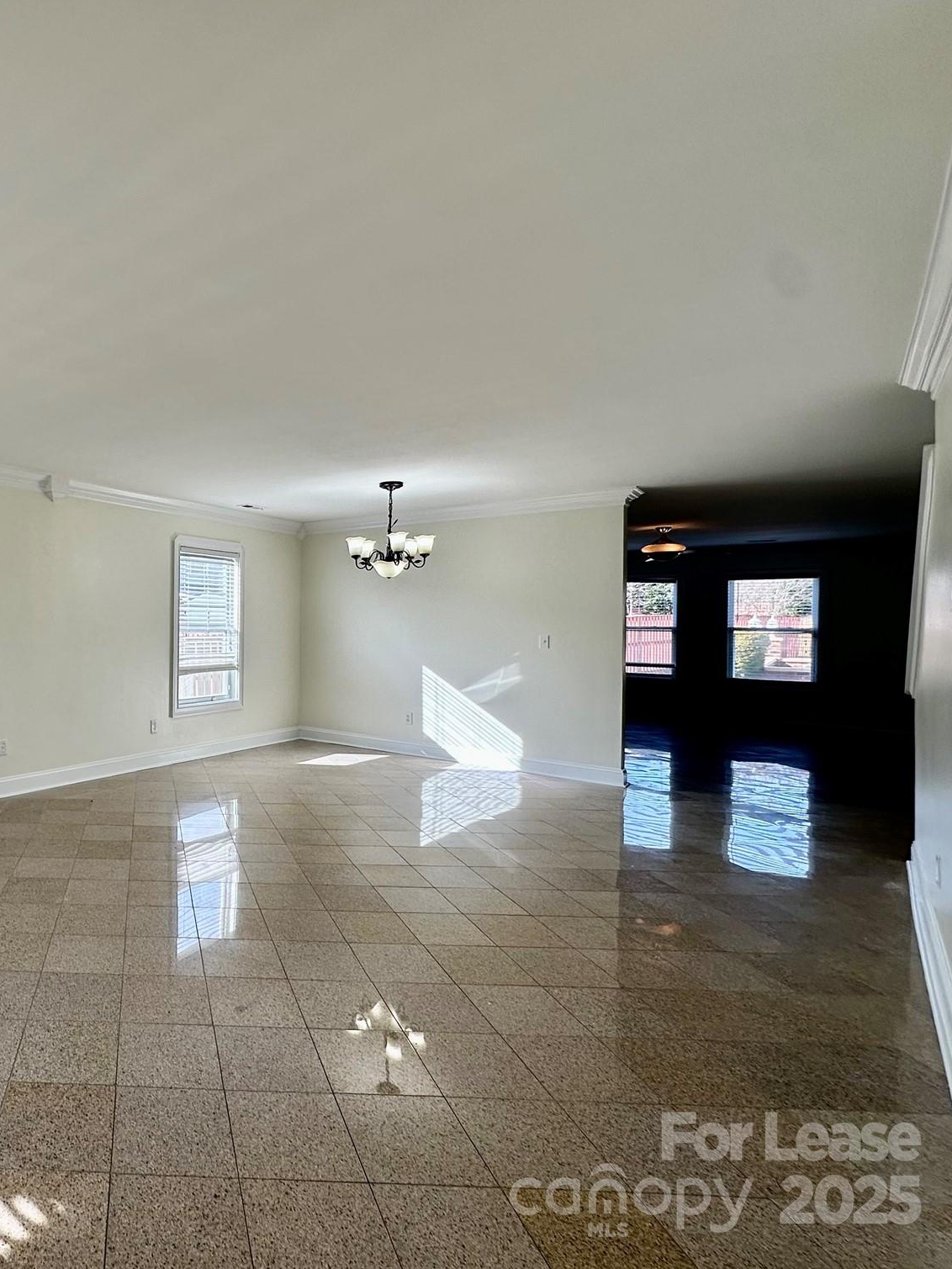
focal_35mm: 19
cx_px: 124
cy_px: 624
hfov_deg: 60.0
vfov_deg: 84.7
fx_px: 697
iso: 40
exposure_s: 1/197
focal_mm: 2.22
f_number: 2.2
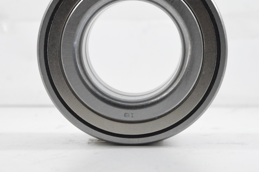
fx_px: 963
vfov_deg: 10.2
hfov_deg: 15.3
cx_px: 131
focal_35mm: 134
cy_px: 46
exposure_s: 1/100
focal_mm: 52
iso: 3200
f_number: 7.1
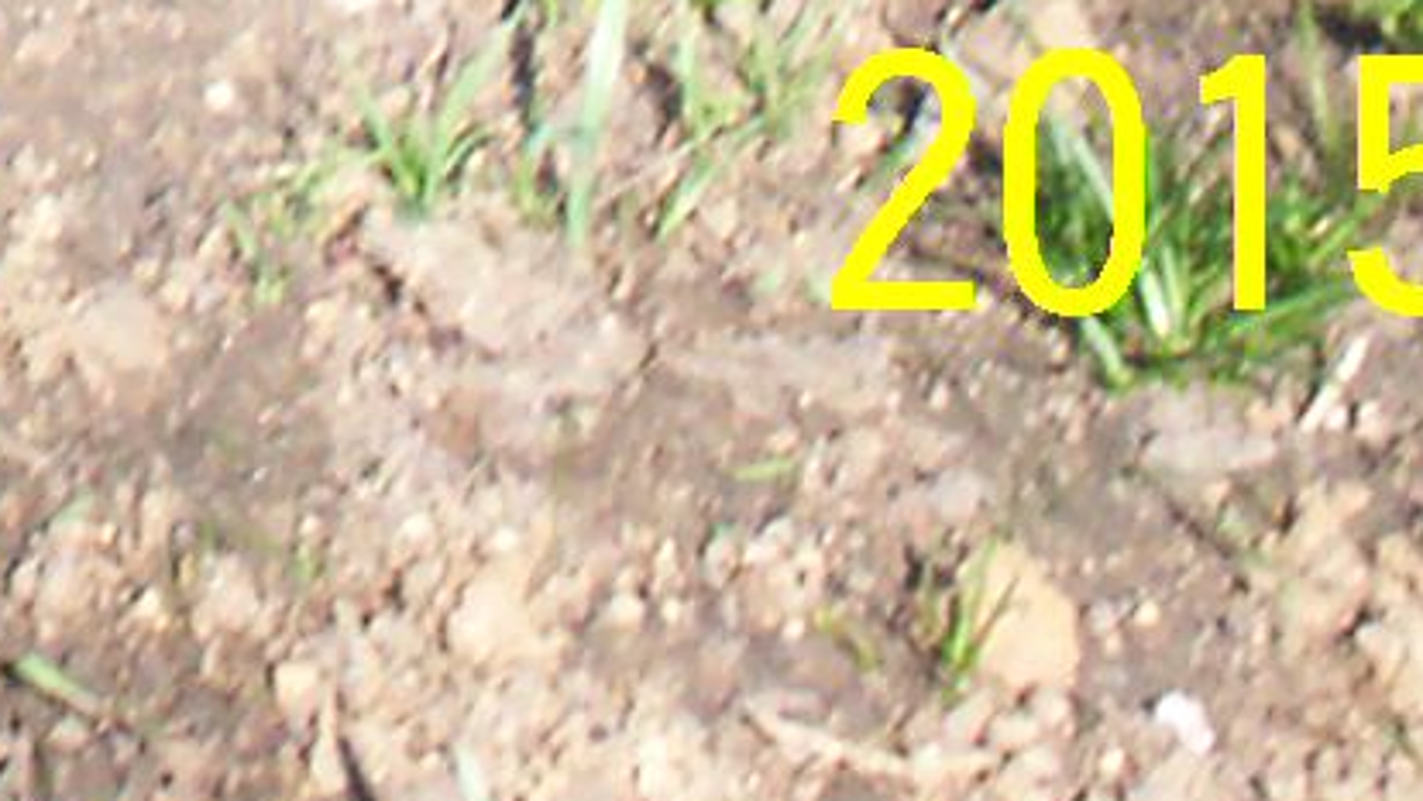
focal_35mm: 244
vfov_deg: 4.6
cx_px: -1450
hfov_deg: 8.4
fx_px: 9208
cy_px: -2262
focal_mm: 6
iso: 100
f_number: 4.5
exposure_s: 1/122
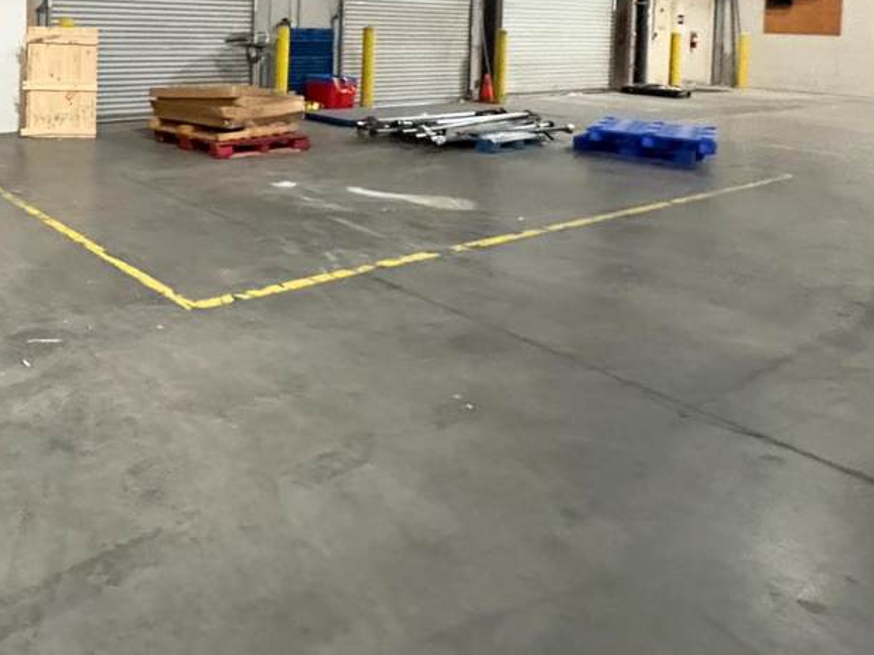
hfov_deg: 53.3
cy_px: 28
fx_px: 732
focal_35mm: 29
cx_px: 74
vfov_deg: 42.8
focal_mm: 2.22
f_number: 2.2
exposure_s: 1/40
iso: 1000
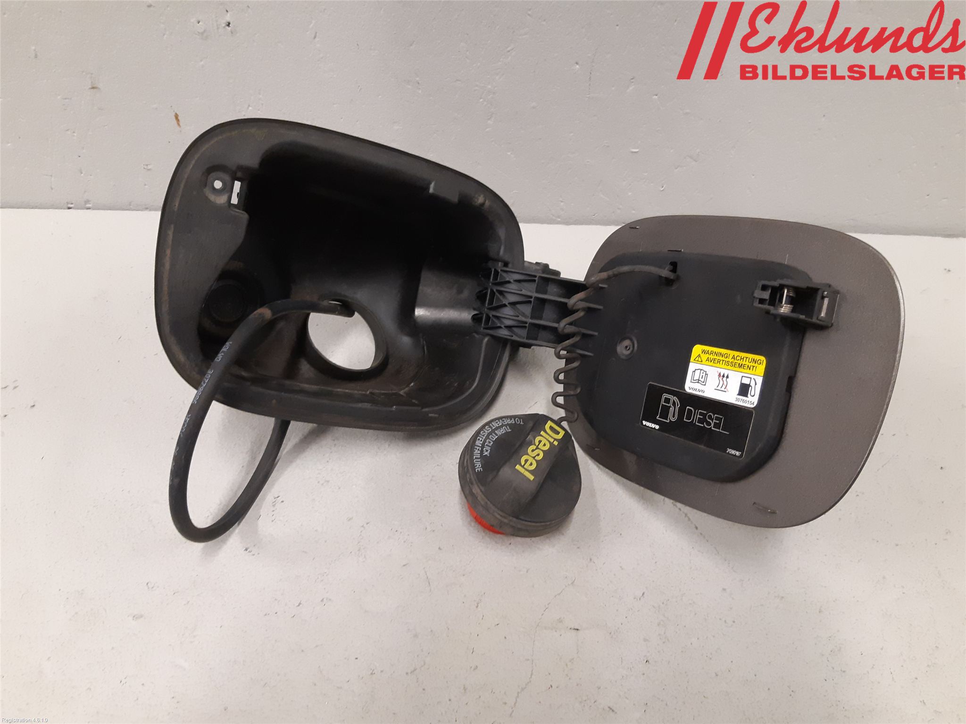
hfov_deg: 67.3
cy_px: 362
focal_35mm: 26
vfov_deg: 53.1
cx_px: 483
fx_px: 726
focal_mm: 3.93
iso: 250
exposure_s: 1/50
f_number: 1.7
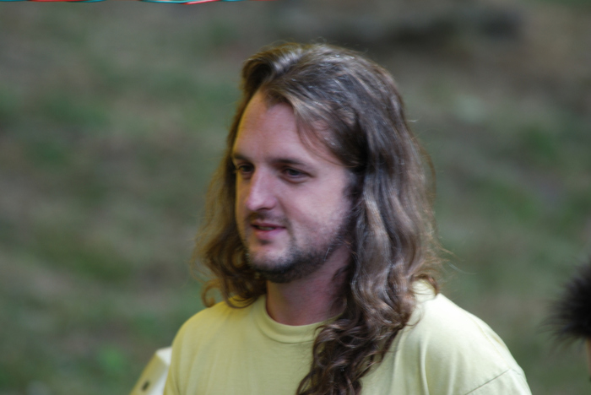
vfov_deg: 2.3
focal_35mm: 600
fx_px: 9858
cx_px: 296
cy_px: 198
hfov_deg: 3.4
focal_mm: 400
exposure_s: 1/100
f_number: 5.6
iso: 100
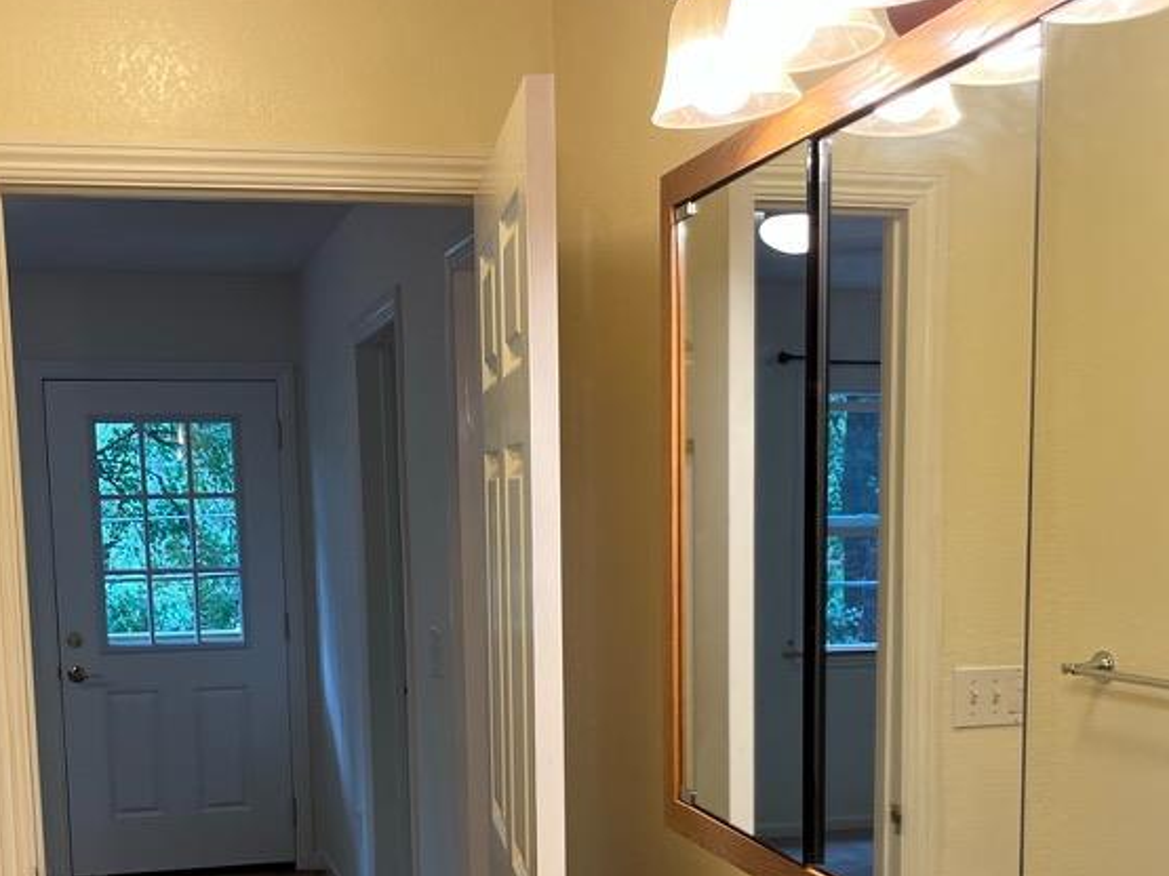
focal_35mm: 48
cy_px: 714
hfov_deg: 39.6
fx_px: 1621
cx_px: 546
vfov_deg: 29.5
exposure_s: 1/120
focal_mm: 5.1
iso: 100
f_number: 1.6
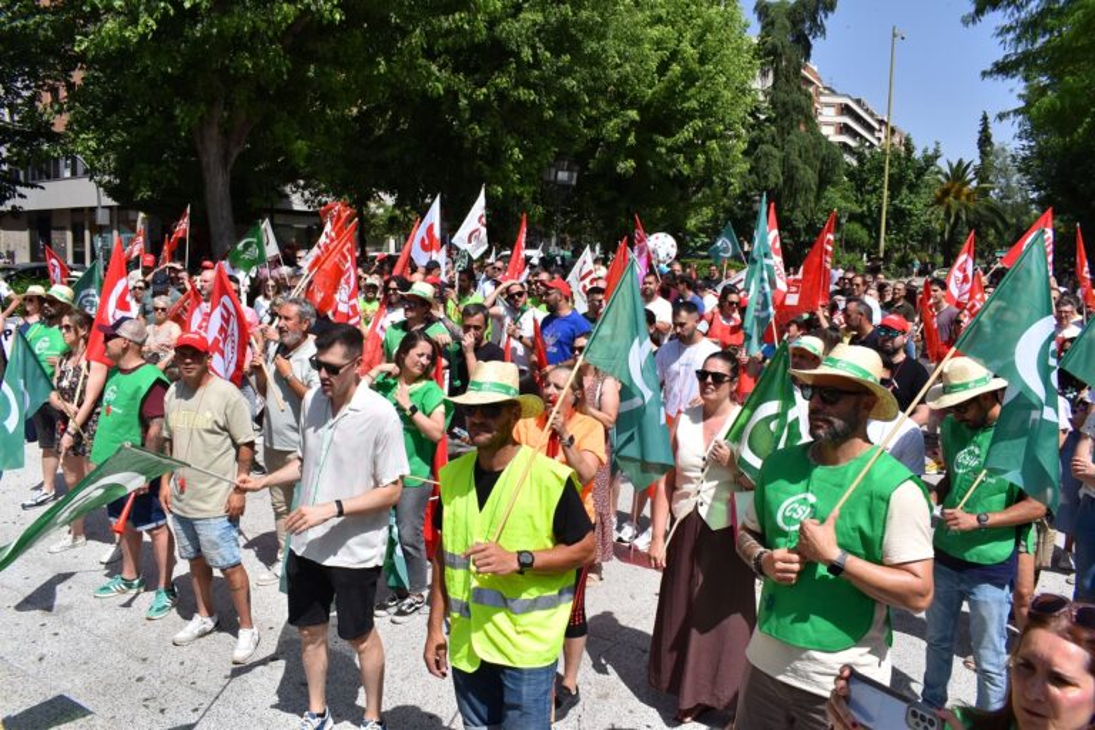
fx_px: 821
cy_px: 365
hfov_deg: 67.4
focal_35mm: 27
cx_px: 548
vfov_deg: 47.9
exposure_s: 1/500
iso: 200
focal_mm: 18
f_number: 11
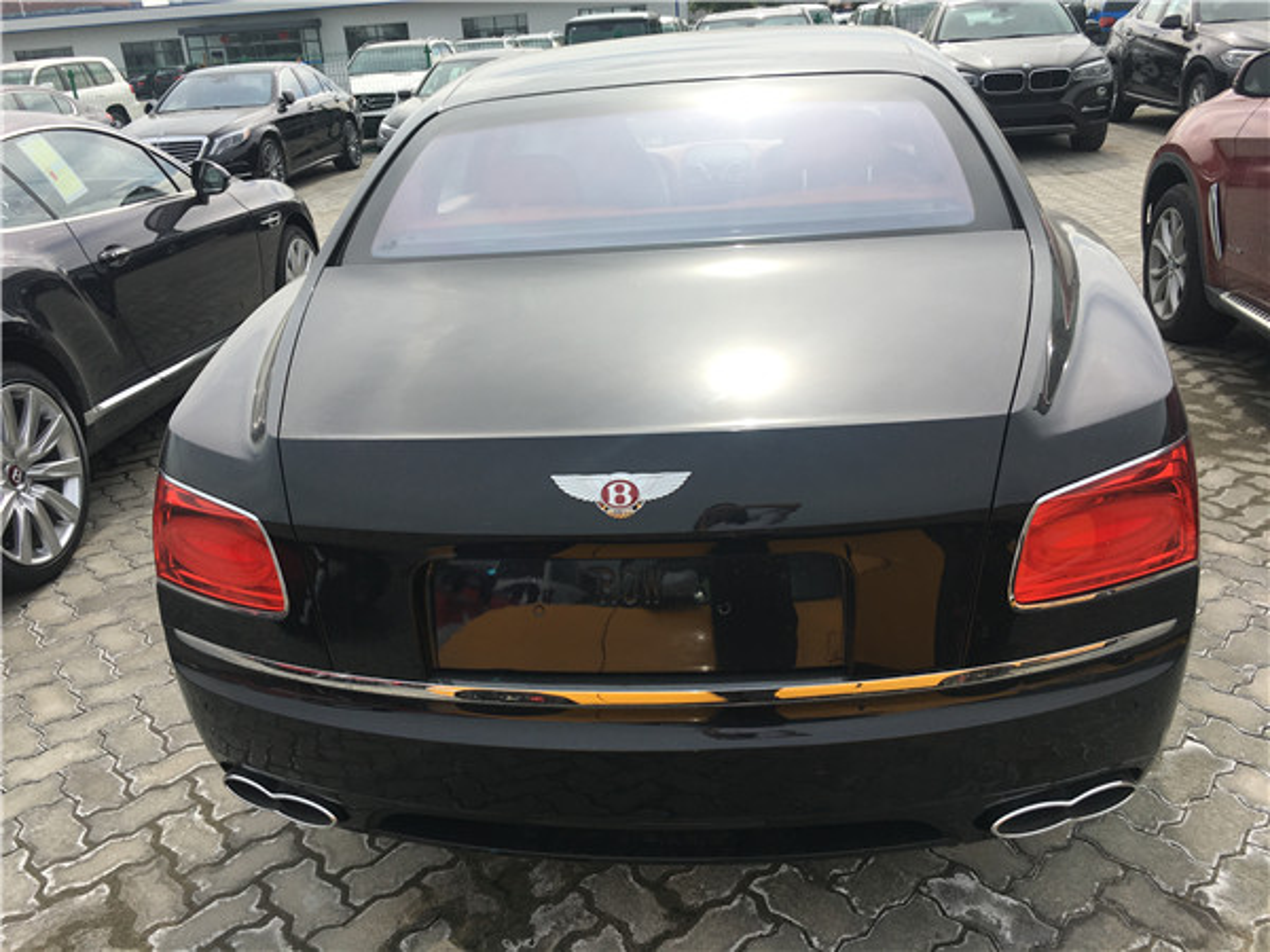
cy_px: 476
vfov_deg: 48.2
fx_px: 1064
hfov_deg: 61.7
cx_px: 635
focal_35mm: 29
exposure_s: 1/1068
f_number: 2.2
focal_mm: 4.15
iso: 25
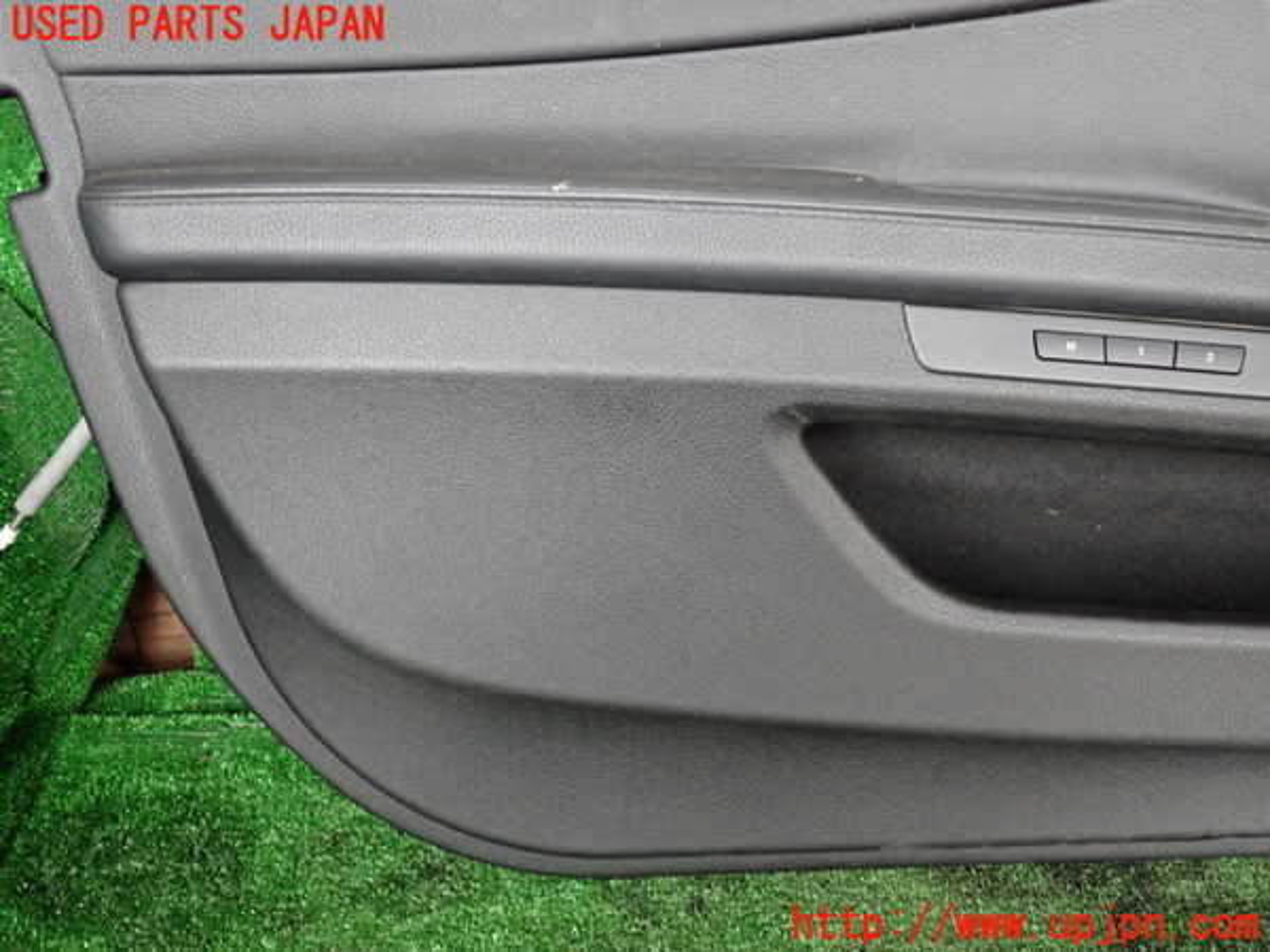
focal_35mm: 30
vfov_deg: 46.8
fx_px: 1101
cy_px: 476
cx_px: 635
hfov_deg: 60.0
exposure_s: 1/30
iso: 640
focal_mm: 5.4
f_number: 2.3
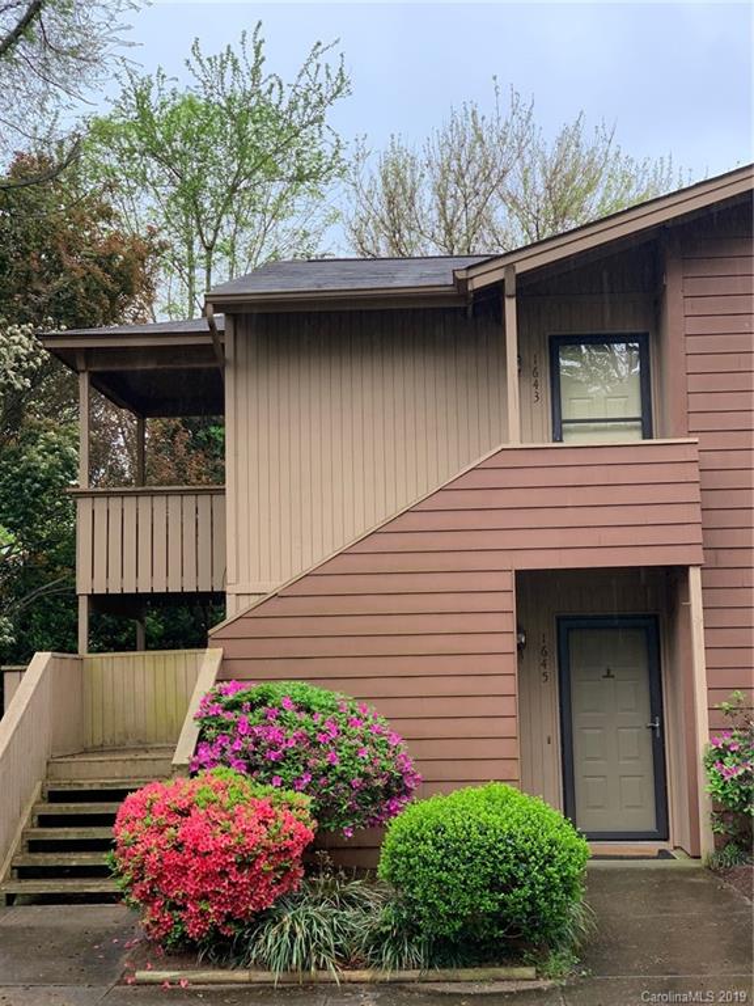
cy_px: 503
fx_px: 1510
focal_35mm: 52
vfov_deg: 36.8
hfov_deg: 28.0
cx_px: 377
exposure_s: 1/122
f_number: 2.4
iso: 32
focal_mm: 6
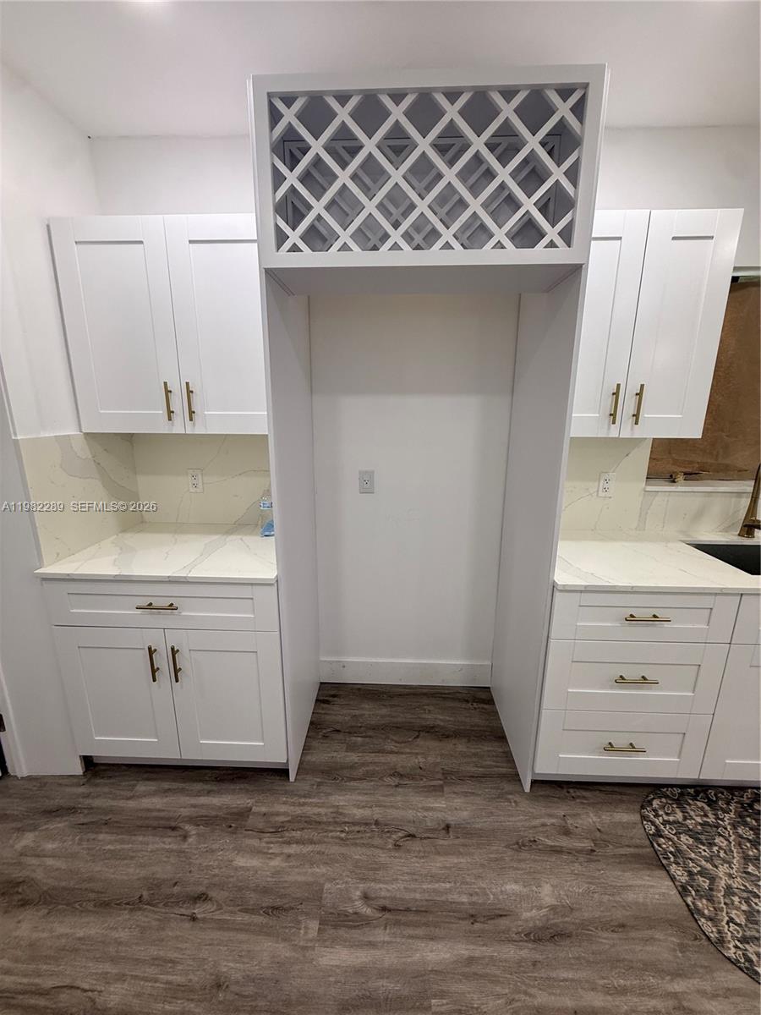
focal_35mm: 14
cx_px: 380
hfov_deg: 85.7
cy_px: 508
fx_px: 410
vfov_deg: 102.1
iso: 125
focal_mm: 2.22
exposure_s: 1/120
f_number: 2.2
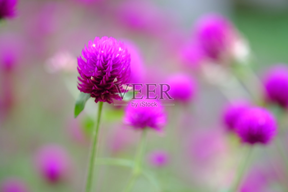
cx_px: 144
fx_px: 720
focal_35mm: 90
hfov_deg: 22.6
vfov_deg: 15.2
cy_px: 96
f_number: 2.4
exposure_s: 1/300
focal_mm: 60
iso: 250
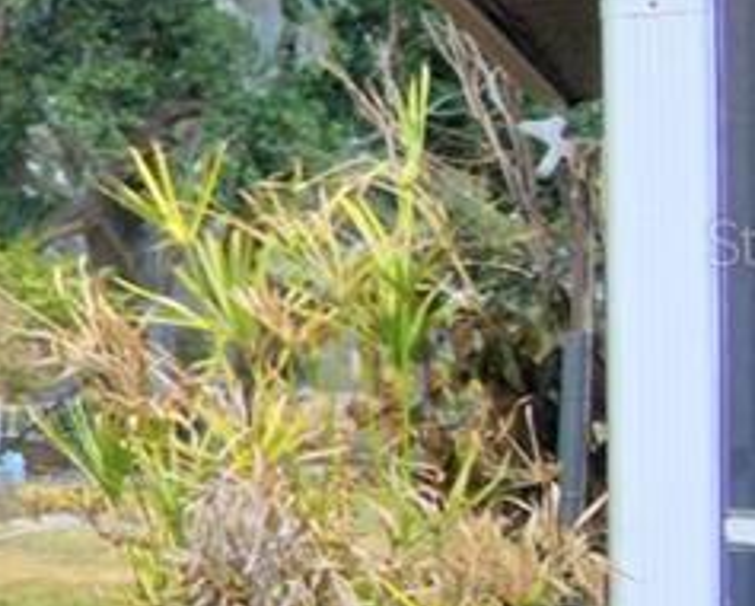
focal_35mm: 95
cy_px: 242
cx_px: -1558
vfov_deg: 16.2
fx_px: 2125
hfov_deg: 11.2
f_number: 4.5
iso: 160
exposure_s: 1/500
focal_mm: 10
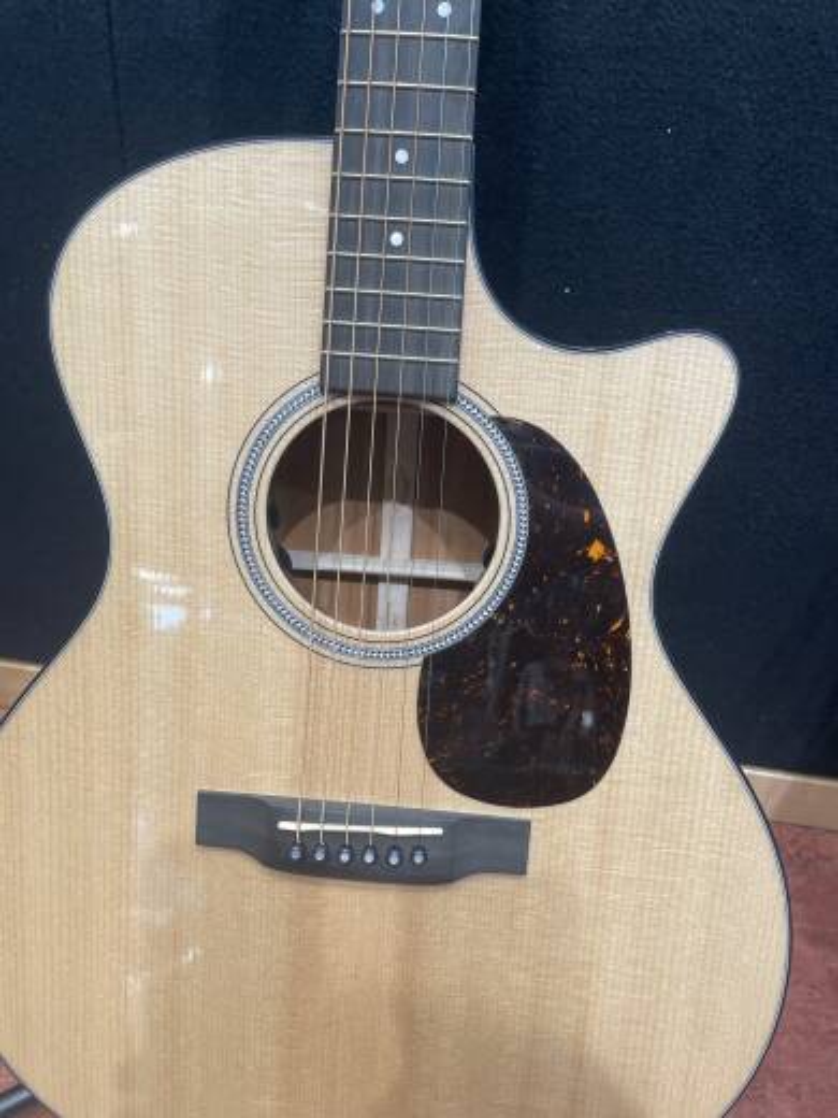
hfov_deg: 53.1
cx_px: 419
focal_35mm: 26
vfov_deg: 67.3
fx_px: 839
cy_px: 559
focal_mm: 4.2
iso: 125
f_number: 1.6
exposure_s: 1/120
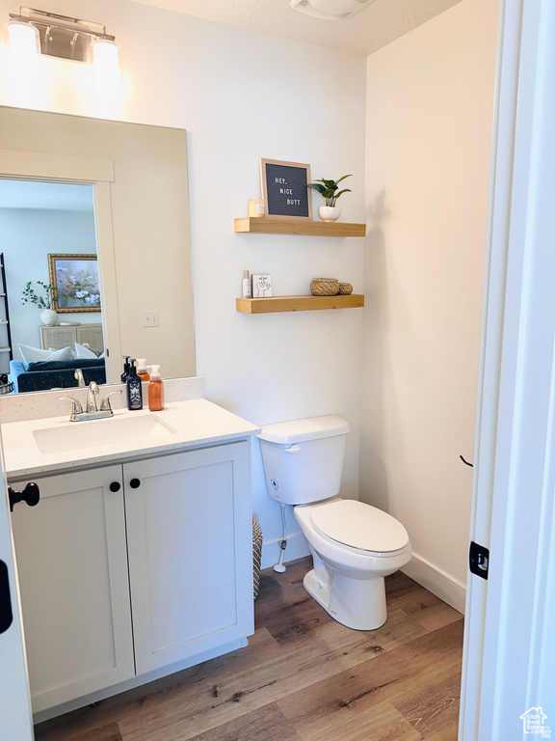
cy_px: 370
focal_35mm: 24
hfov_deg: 56.8
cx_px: 278
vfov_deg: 71.6
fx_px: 513
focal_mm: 6.86
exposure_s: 1/120
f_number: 1.78
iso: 100
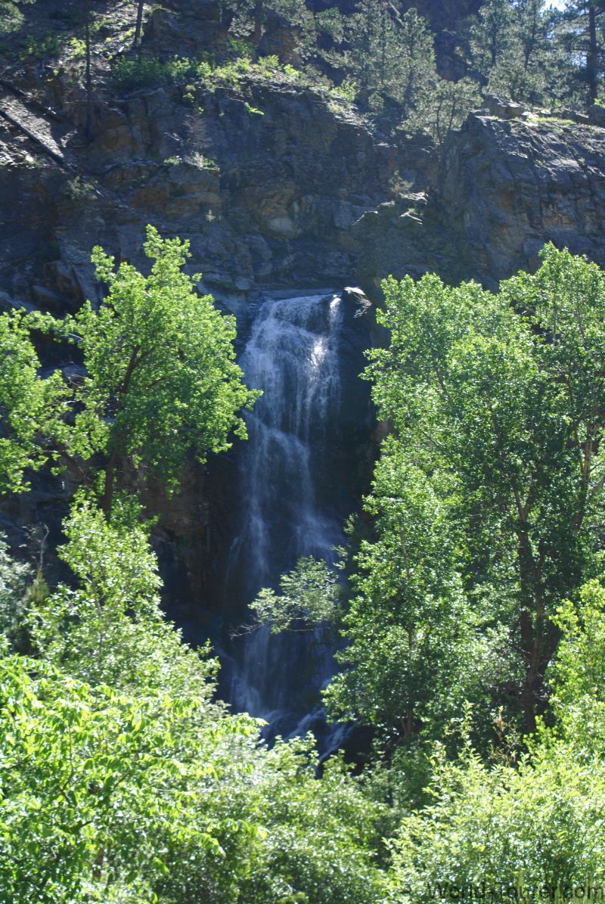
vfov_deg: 29.8
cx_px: 302
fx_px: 1697
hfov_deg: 20.2
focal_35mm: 68
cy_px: 452
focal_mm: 45
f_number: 5.6
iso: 125
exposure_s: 1/80
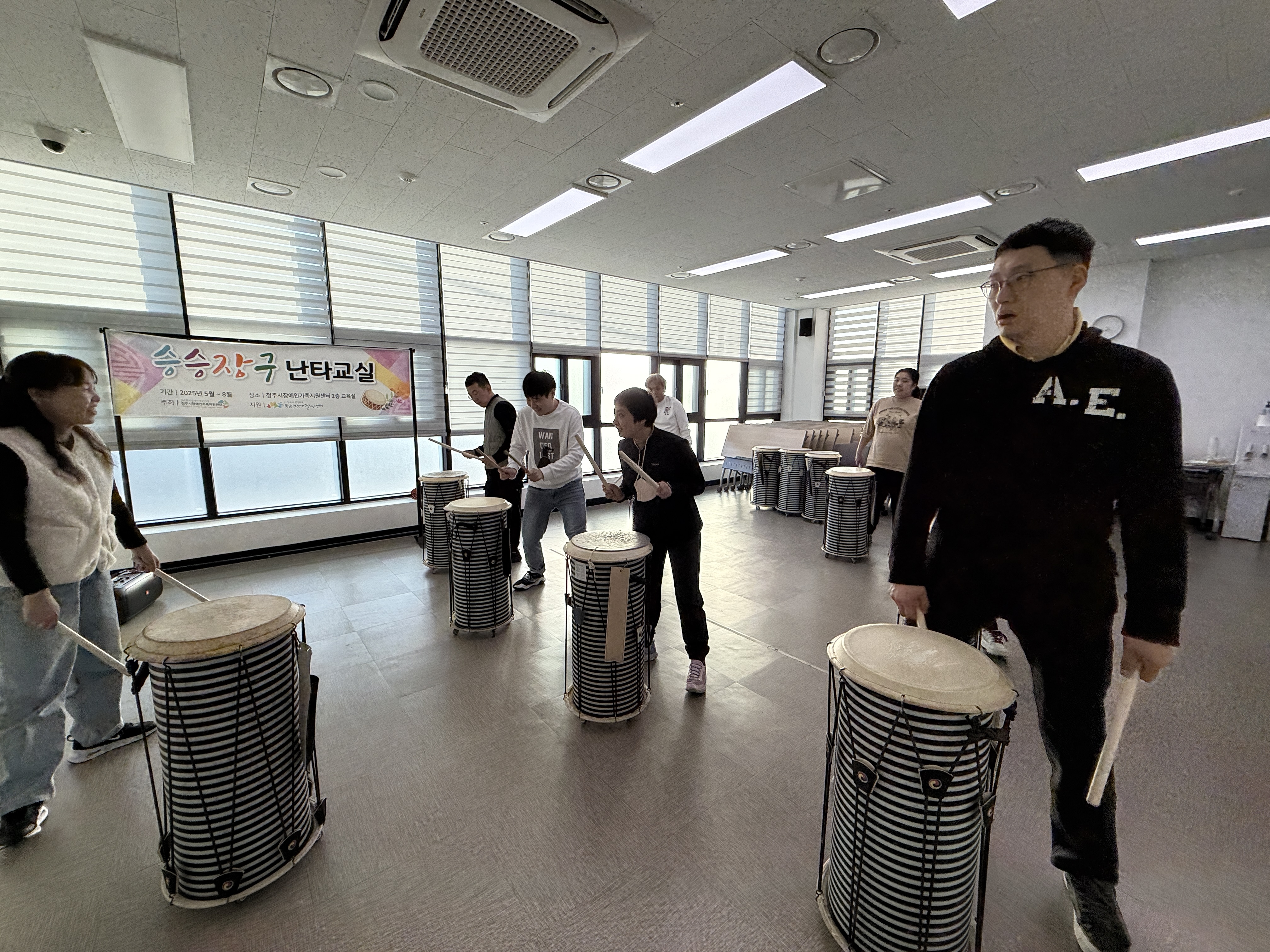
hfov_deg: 102.1
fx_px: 514
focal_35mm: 14
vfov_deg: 85.7
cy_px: 476
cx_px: 635
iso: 64
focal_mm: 2.22
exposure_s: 1/472
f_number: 2.2
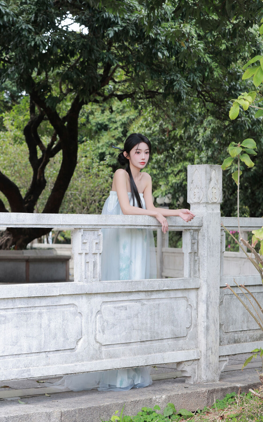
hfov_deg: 13.6
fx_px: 1101
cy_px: 211
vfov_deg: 21.6
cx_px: 130
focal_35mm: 96
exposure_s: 1/100
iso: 640
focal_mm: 95
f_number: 7.1
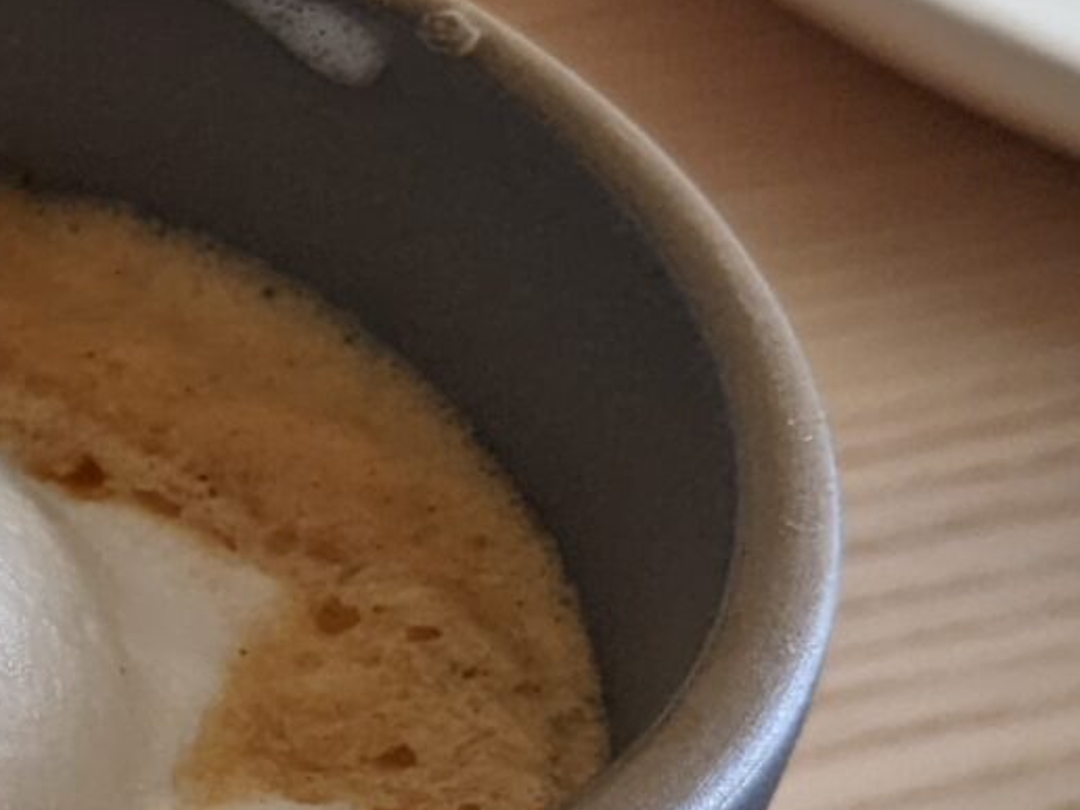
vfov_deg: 11.0
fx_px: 4181
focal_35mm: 134
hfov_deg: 13.1
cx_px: -963
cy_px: 793
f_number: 1.73
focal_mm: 4.38
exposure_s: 1/82.1
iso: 63
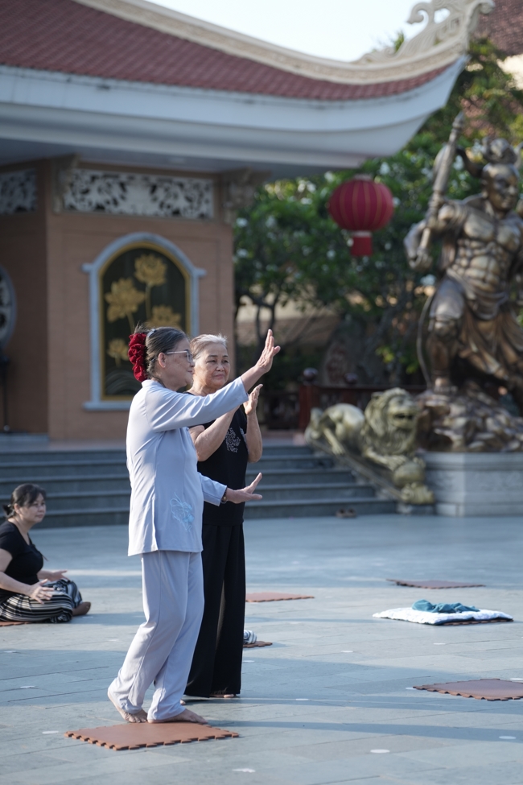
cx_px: 262
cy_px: 392
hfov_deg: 14.3
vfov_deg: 21.2
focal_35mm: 96
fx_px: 2092
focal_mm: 96
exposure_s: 1/1600
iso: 500
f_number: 2.8
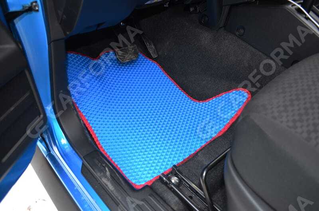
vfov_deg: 47.7
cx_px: 160
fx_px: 239
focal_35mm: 27
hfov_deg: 67.5
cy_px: 106
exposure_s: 1/60
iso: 1100
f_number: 3.5
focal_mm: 18
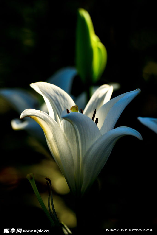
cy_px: 118
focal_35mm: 400
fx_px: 2616
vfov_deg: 5.2
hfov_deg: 3.4
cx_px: 78
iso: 400
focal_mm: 400
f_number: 7.1
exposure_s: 1/800
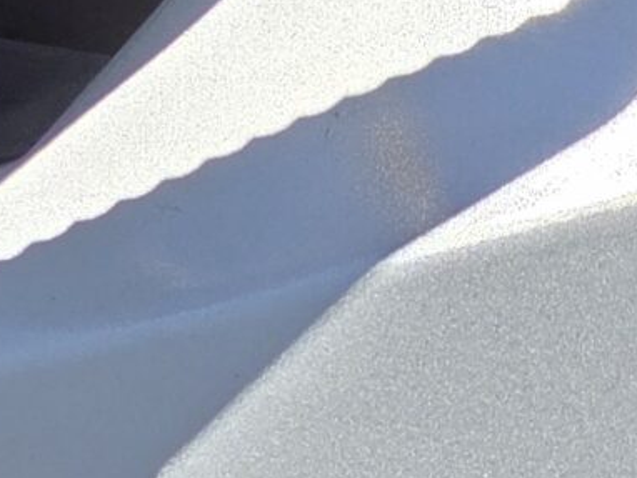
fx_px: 2836
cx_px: 1763
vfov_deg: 9.2
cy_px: 833
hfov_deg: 10.2
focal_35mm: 154
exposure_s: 1/4365
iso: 80
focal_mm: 5.4
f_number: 1.8
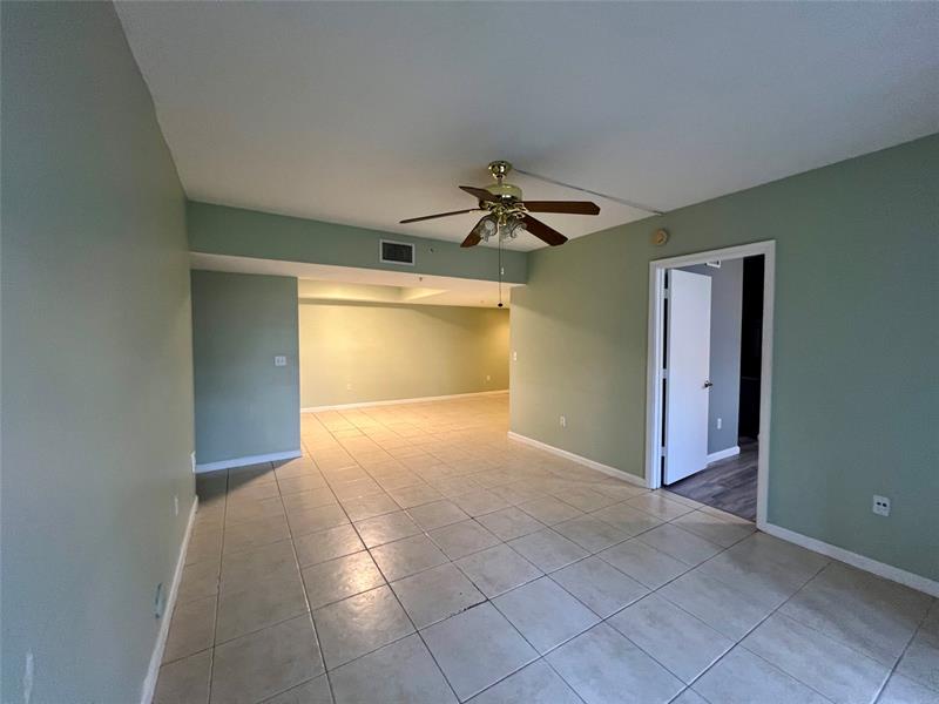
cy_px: 352
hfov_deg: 106.2
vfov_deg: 89.9
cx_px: 470
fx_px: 353
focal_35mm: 13
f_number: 1.8
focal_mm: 1.57
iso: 250
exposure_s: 1/60
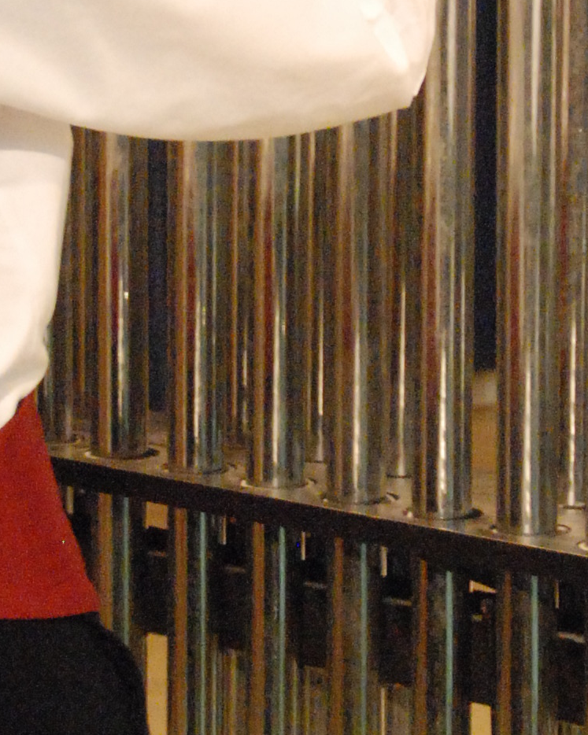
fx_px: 4830
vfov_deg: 8.7
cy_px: 234
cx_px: 338
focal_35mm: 222
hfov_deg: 7.0
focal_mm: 38
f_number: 4.5
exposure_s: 1/40
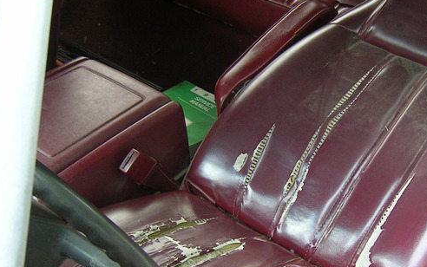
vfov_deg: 20.9
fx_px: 722
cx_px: 273
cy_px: 187
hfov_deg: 32.8
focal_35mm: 62
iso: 99
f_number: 2.8
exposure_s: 1/66.8
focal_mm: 5.6
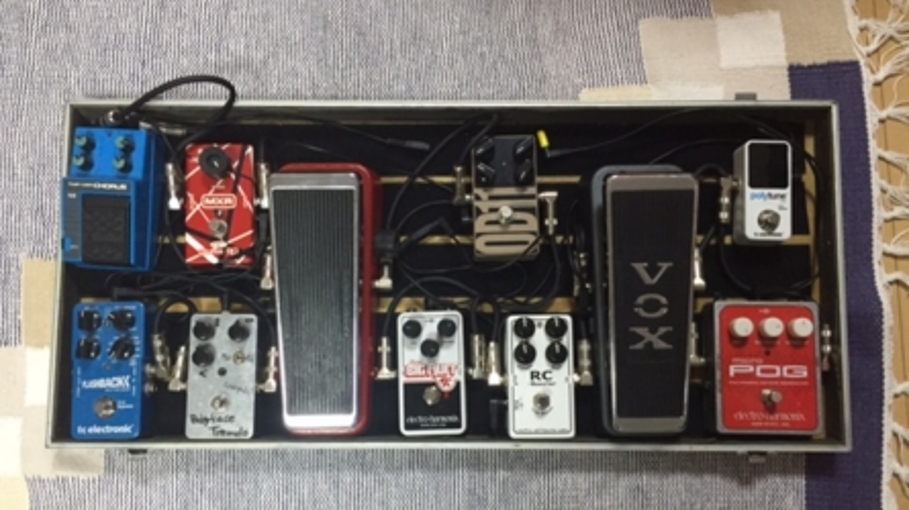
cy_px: 298
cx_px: 453
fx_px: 771
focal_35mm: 32
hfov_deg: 61.0
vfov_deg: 36.5
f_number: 2.2
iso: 200
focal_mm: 4.15
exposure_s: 1/30
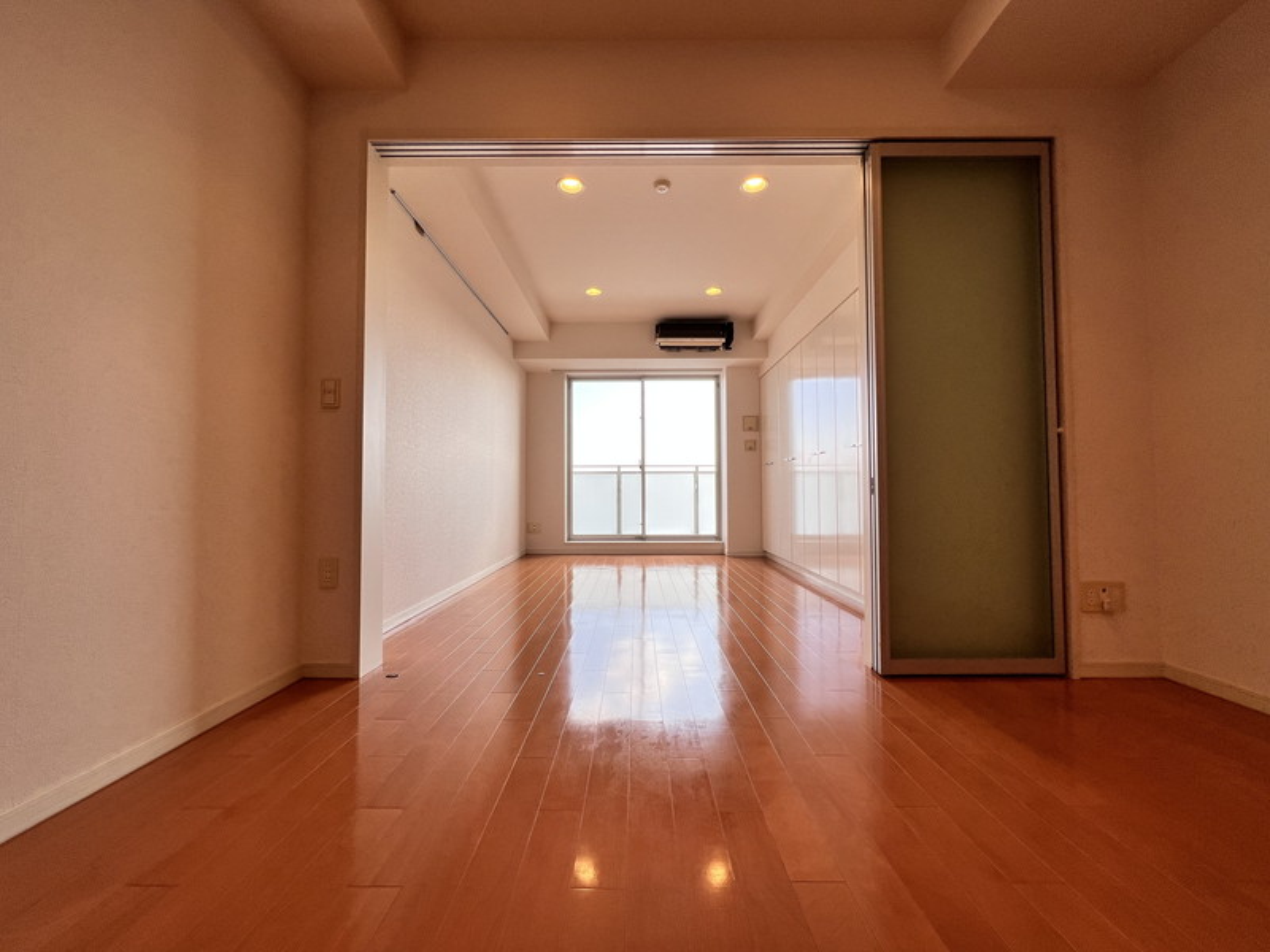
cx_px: 635
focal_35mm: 13
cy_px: 476
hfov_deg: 106.2
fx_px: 477
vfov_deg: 89.9
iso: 32
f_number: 1.8
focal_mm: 1.57
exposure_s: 1/191
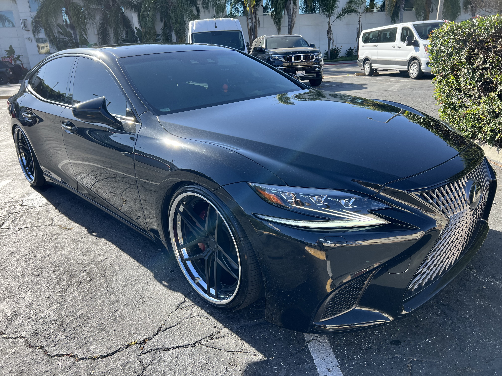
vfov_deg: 53.1
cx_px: 251
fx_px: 377
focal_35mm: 26
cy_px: 188
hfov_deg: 67.3
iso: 50
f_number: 1.5
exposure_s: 1/1196
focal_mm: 5.7
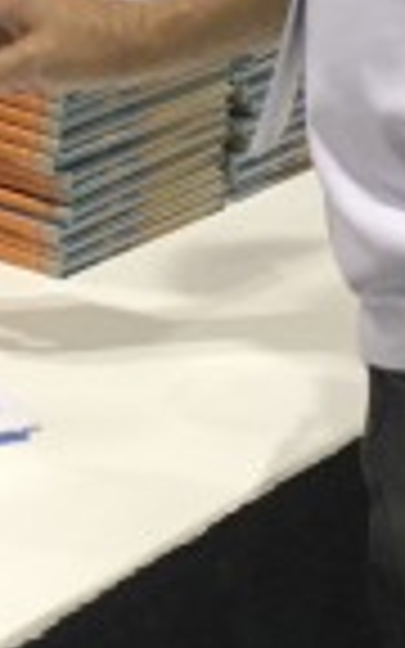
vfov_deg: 15.0
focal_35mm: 137
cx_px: -256
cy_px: 22
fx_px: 2419
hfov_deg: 9.2
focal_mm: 4.15
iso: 160
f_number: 2.2
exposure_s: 1/30
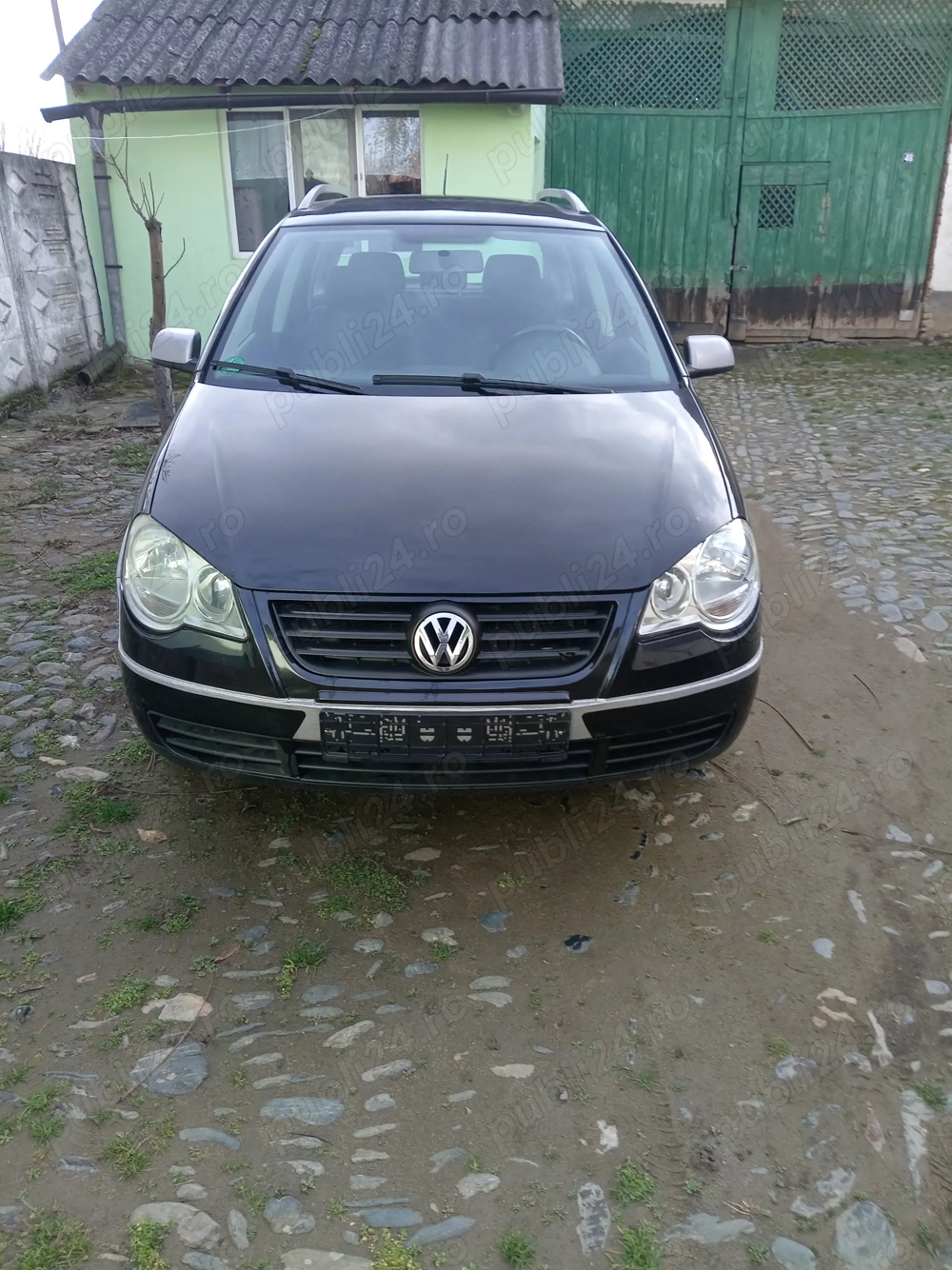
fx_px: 954
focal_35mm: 26
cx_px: 476
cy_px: 635
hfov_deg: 53.0
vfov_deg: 67.3
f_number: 1.8
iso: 100
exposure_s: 1/109
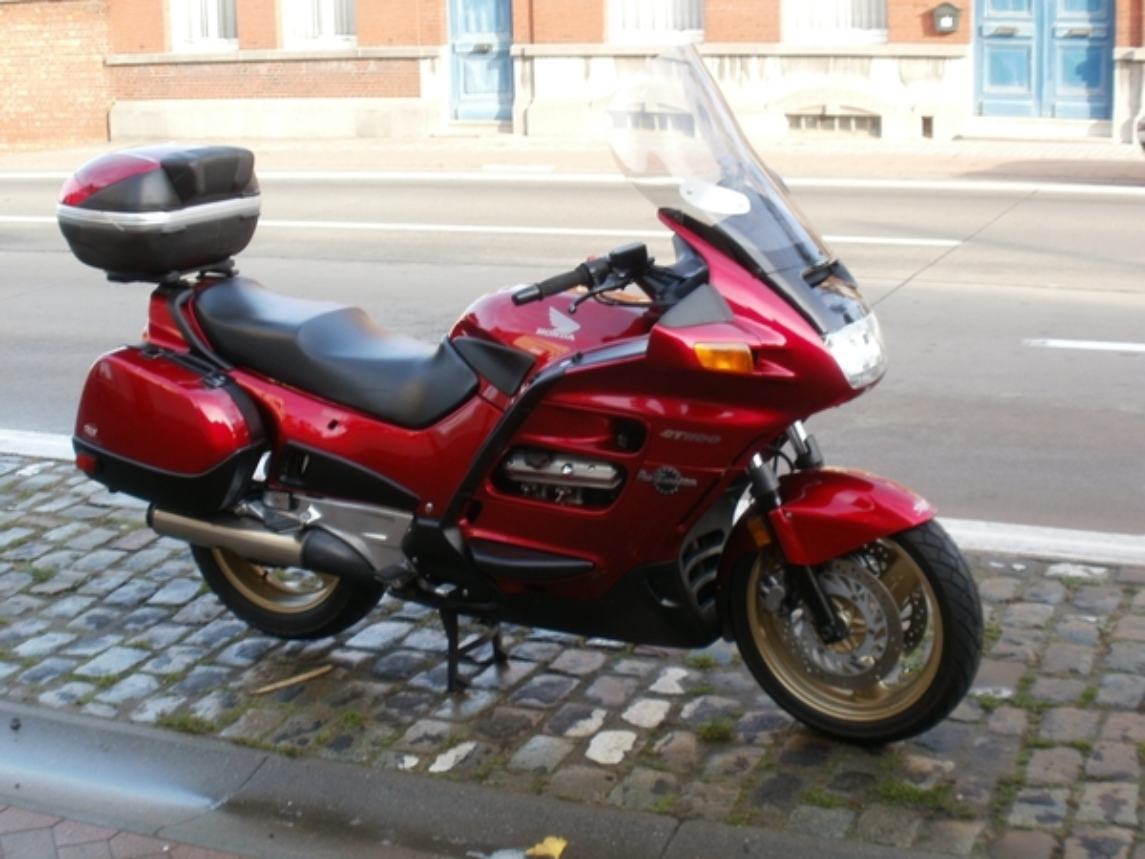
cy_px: 430
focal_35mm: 52
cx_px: 572
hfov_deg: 36.8
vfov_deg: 28.0
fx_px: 1720
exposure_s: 1/60
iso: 100
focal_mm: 9.1
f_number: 4.4
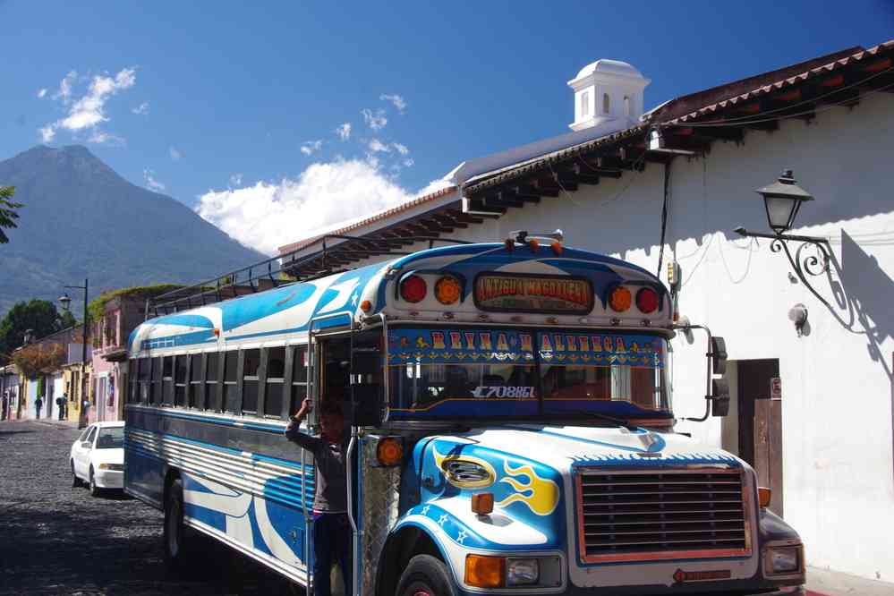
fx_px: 1217
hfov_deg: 40.3
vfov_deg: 27.5
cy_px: 298
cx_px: 447
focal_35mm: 49
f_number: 11
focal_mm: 32.5
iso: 200
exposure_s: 1/60
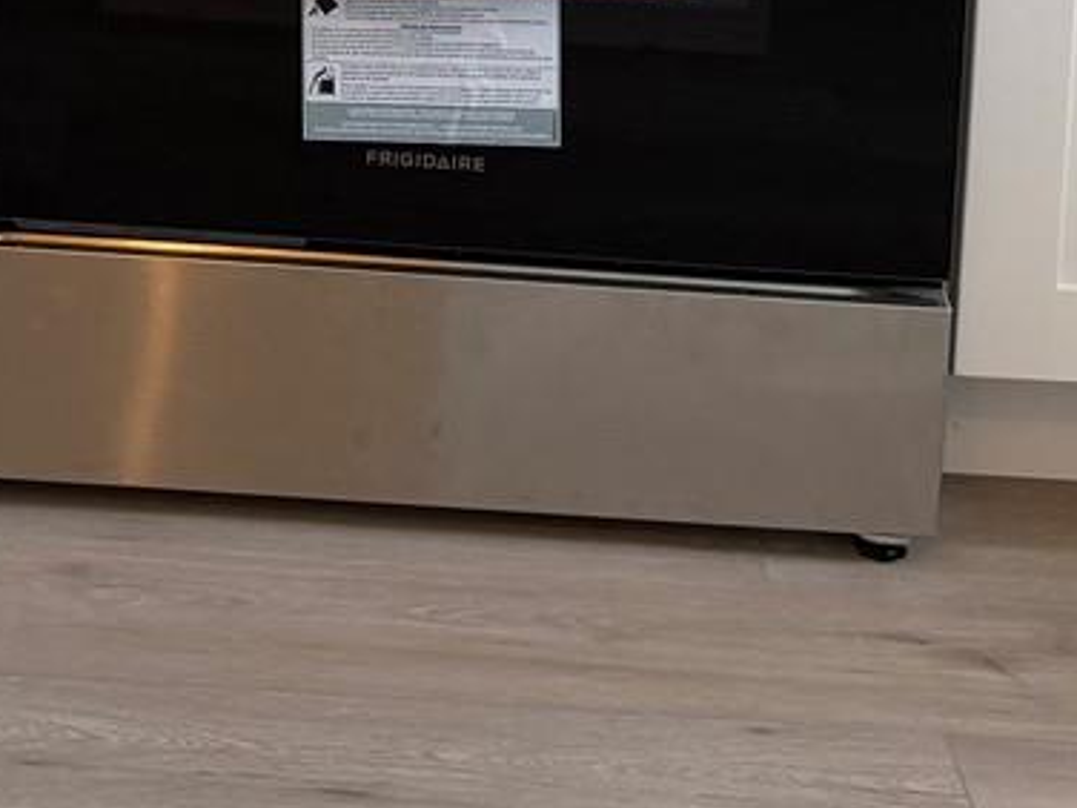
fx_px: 3174
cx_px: -20
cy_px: -817
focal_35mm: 102
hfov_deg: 18.7
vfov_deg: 12.7
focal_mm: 6.76
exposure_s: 1/120
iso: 125
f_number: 1.78
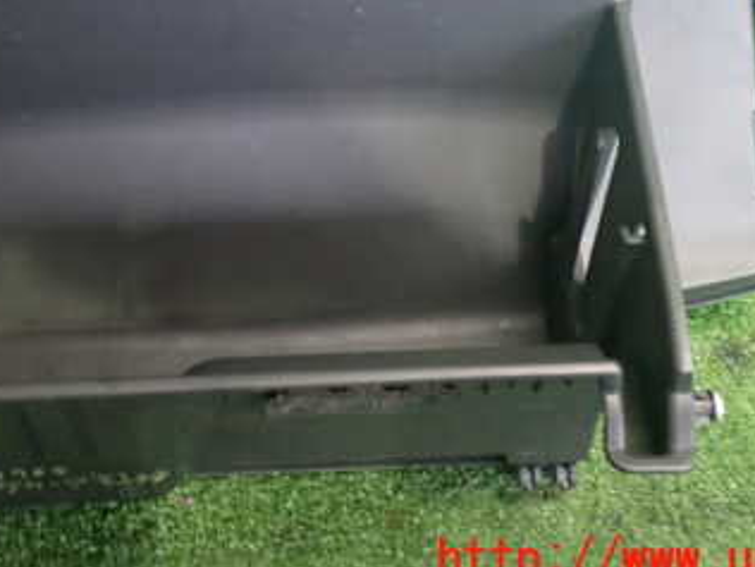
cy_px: 53
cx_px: 260
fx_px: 1243
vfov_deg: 24.9
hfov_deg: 33.5
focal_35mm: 57
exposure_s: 1/30
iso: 800
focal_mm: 5.4
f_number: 2.3
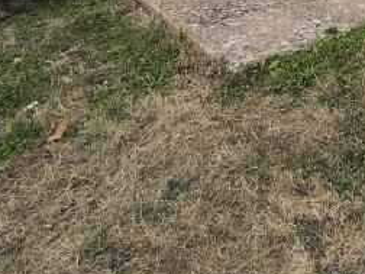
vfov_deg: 18.5
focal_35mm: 65
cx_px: 408
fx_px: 685
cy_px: -193
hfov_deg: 27.2
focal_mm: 1.65
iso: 50
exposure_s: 1/925
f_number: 2.2
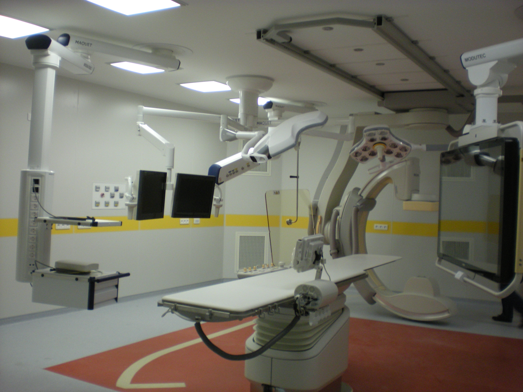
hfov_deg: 49.0
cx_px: 262
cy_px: 196
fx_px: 574
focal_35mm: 38
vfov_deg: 37.7
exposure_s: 1/33.6
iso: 200
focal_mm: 6.3
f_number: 3.1
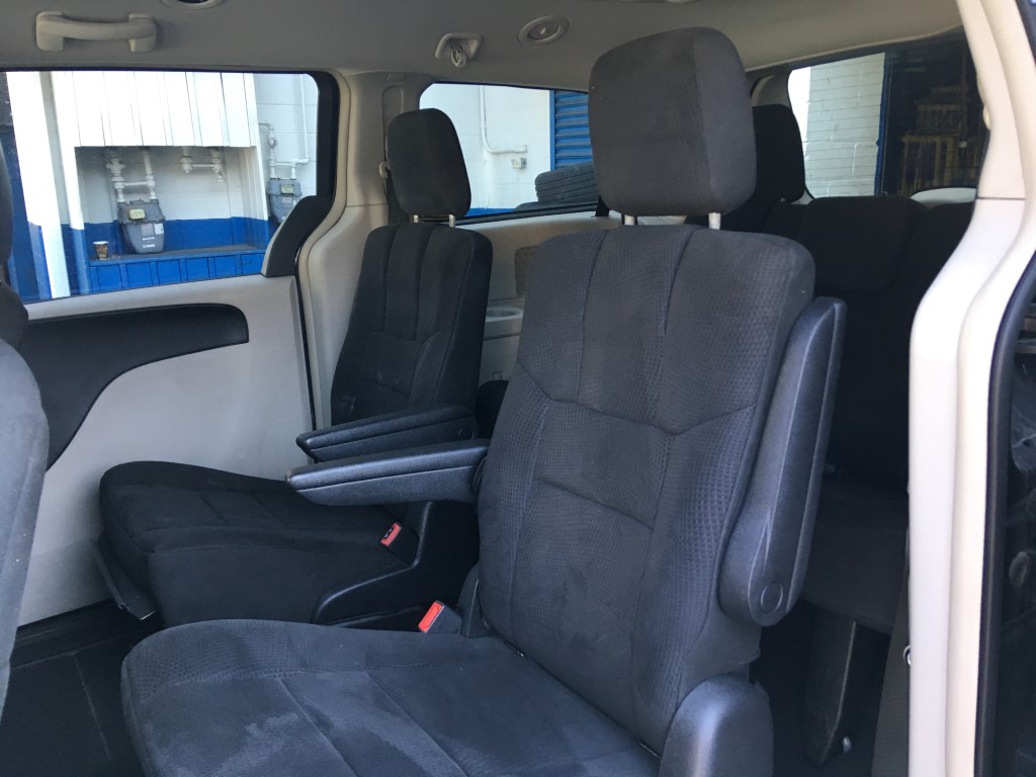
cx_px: 518
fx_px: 868
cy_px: 388
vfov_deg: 48.2
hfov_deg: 61.7
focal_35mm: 29
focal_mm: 4.15
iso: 40
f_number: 2.2
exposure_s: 1/30
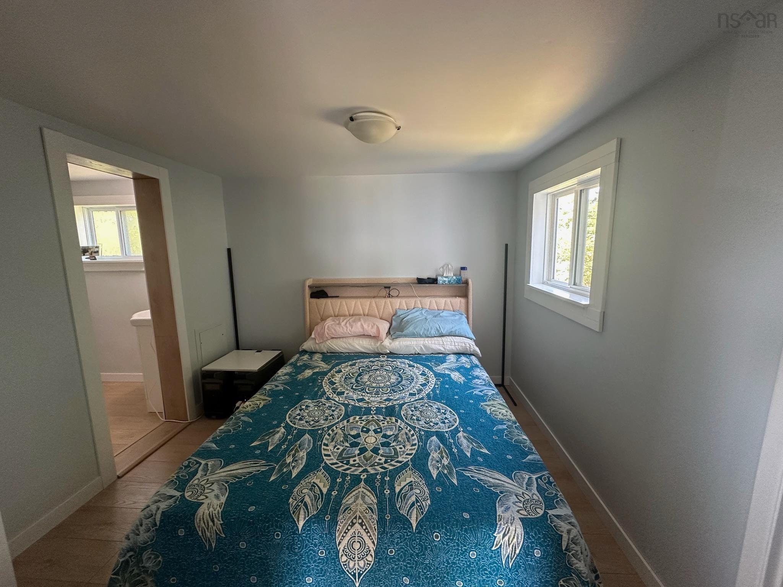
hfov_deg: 102.1
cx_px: 392
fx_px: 317
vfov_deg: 85.7
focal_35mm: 14
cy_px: 294
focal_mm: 2.22
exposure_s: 1/60
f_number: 2.2
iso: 200
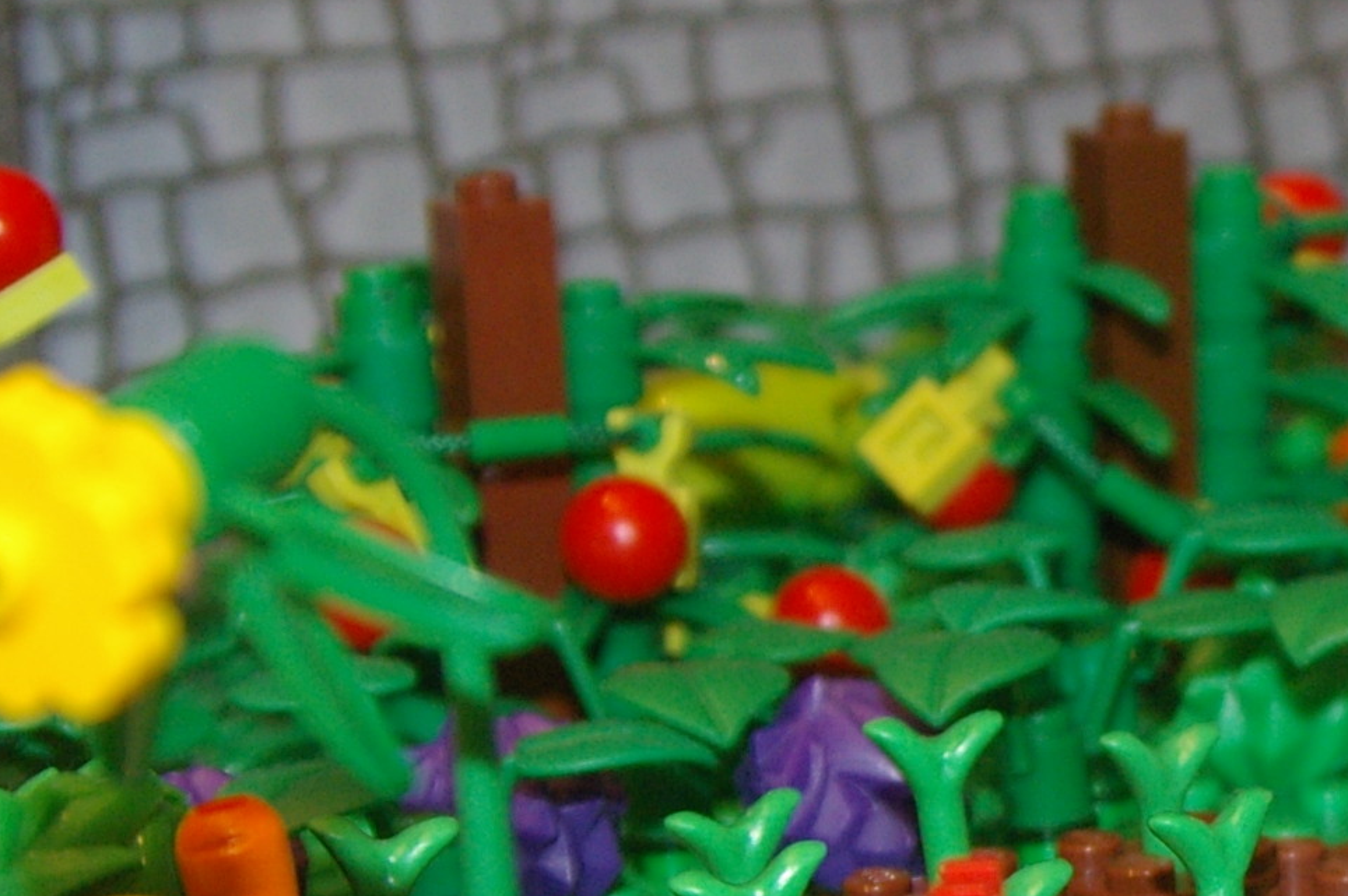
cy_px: 858
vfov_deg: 10.4
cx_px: 1534
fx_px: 4901
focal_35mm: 131
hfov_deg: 15.2
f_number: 5.6
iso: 800
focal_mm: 28
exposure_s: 1/45
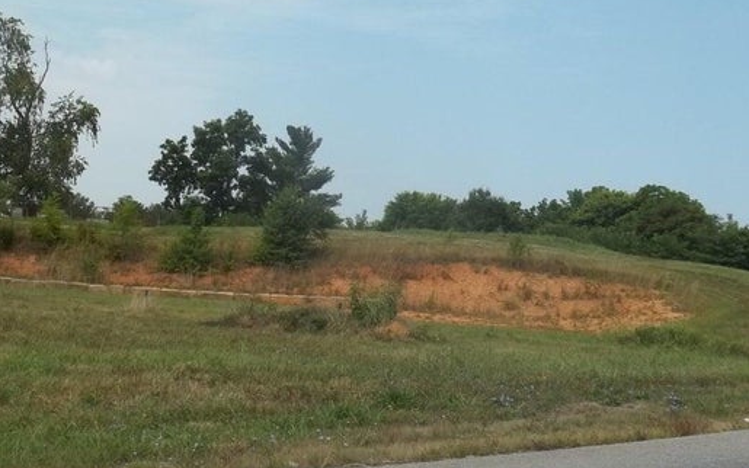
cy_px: 214
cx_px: 454
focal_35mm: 58
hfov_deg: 35.0
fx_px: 1184
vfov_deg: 22.4
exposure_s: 1/160
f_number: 8
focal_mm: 5.9
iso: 64
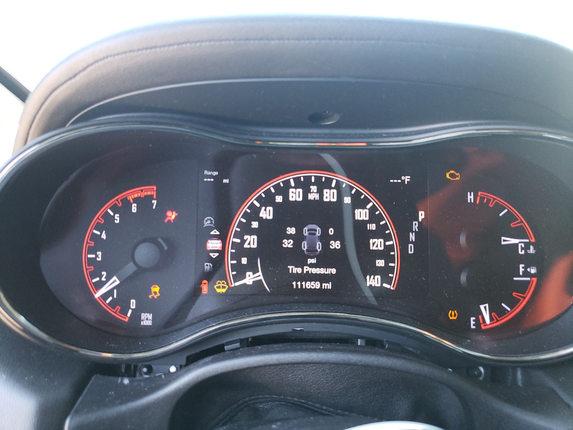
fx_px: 430
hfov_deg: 67.3
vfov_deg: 53.1
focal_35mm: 26
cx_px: 286
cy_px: 215
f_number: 1.5
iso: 178
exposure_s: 1/60.2
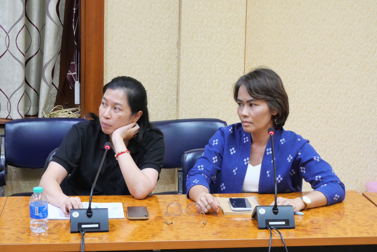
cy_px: 126
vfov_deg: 18.5
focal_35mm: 74
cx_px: 188
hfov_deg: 27.3
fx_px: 775
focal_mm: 36
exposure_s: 1/15
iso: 3200
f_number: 7.1
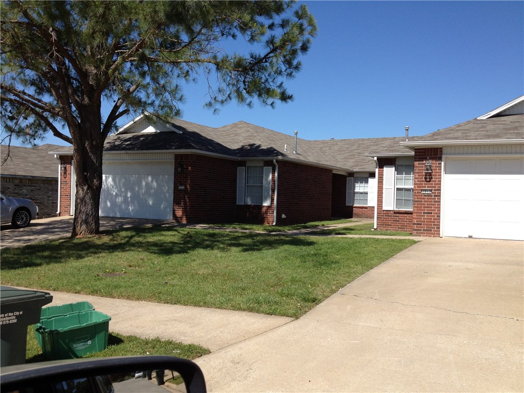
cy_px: 196
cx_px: 262
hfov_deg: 52.6
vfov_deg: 40.7
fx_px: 530
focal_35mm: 35
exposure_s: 1/1623
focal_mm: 4.28
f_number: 2.4
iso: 64
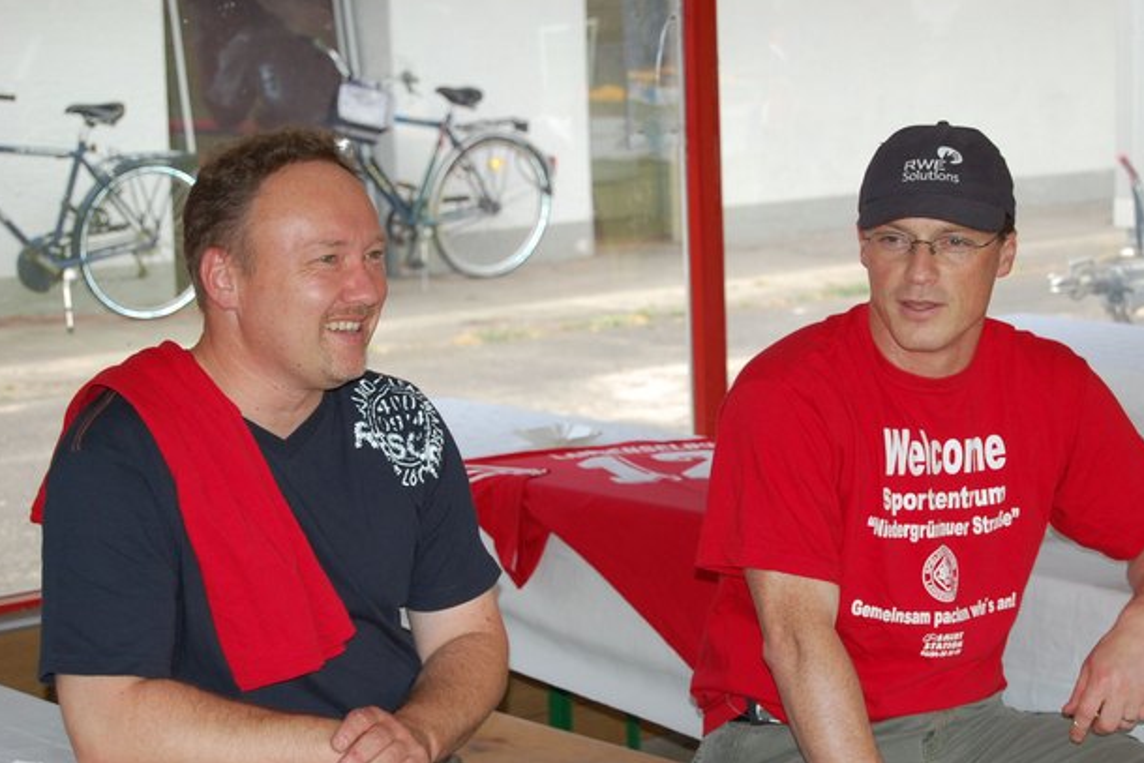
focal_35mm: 95
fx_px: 3006
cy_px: 421
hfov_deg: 21.5
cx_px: 615
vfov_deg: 14.5
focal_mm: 55
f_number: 5.6
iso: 400
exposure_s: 1/400
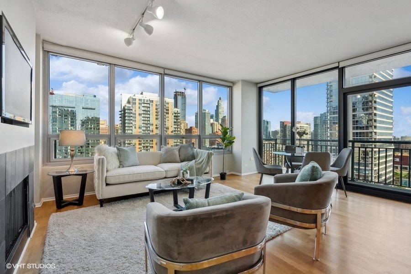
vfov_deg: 73.7
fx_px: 183
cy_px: 137
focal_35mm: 16
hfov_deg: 96.7
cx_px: 206
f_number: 7.1
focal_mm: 16
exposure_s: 1/160
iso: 320
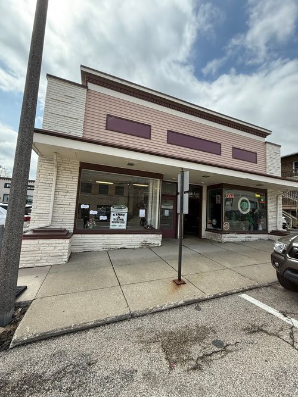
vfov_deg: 102.1
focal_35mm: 14
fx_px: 161
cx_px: 149
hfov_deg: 85.7
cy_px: 198
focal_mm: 2.22
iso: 64
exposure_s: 1/1105
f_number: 2.2
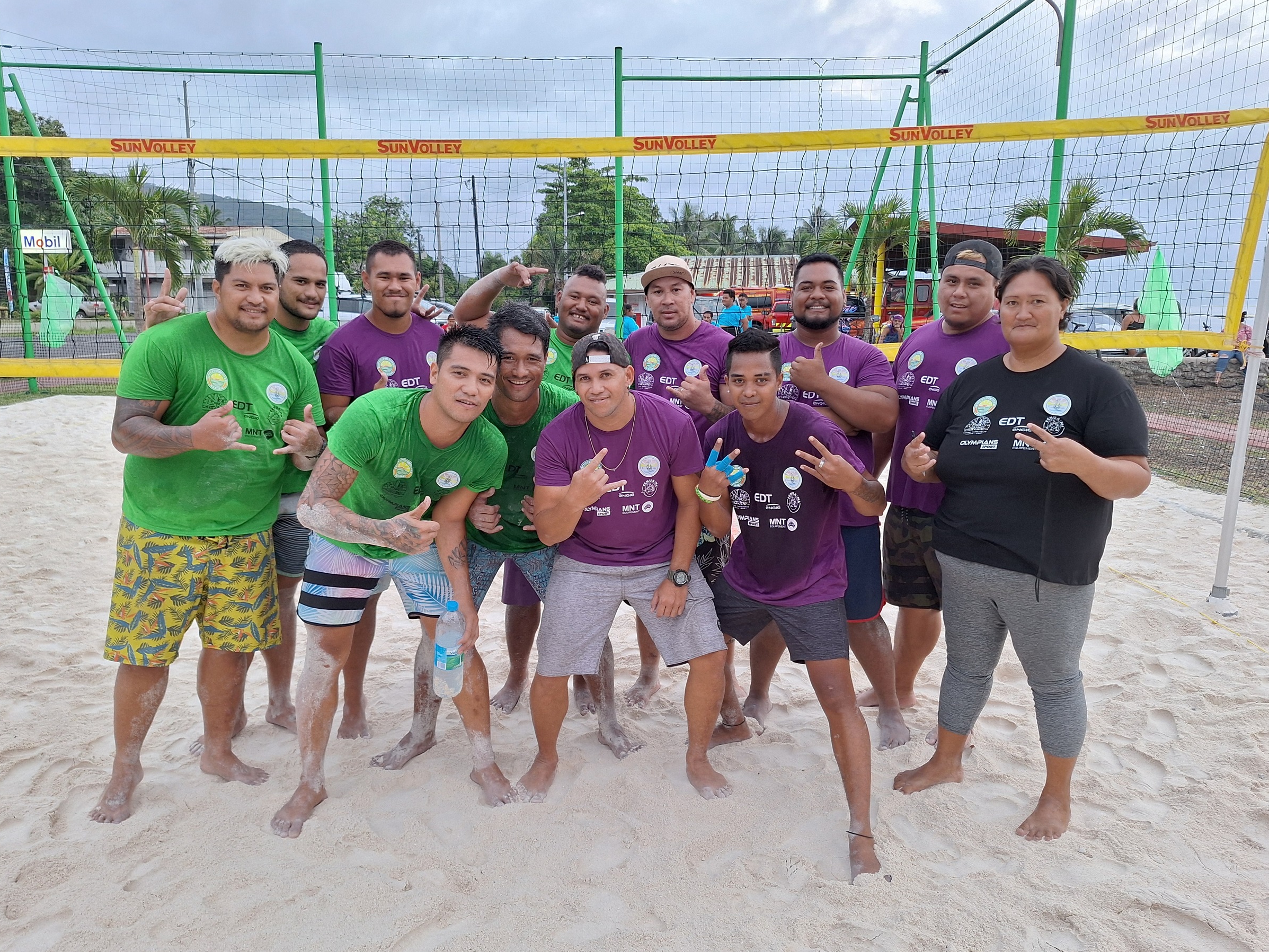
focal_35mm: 24
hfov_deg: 71.6
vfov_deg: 56.8
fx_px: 880
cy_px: 480
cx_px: 629
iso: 64
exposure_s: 1/50
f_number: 1.8
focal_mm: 5.54
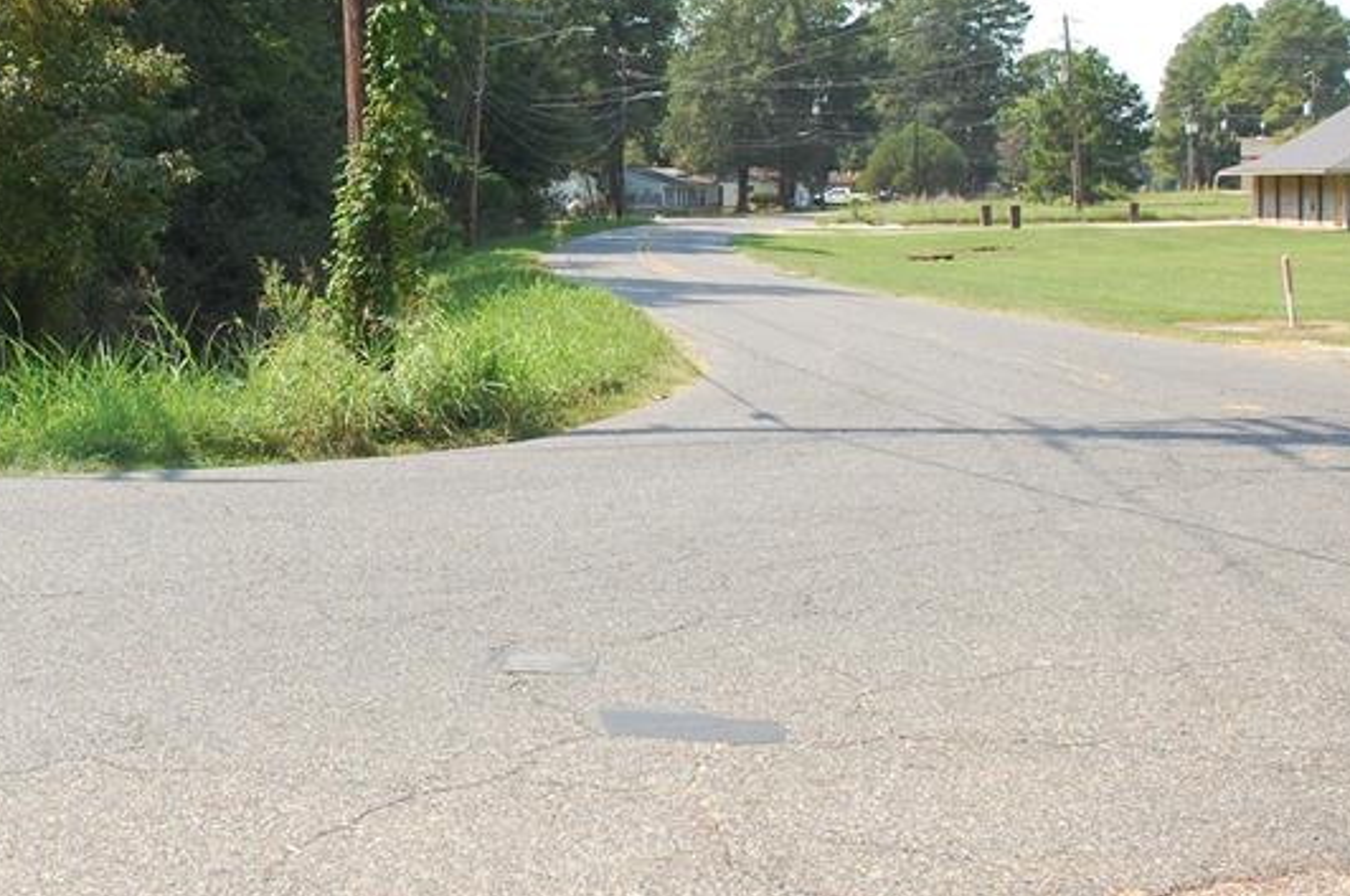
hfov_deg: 36.2
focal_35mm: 52
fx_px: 1947
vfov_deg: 25.5
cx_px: 165
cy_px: 195
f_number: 5.6
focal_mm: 18
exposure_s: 1/500
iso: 280
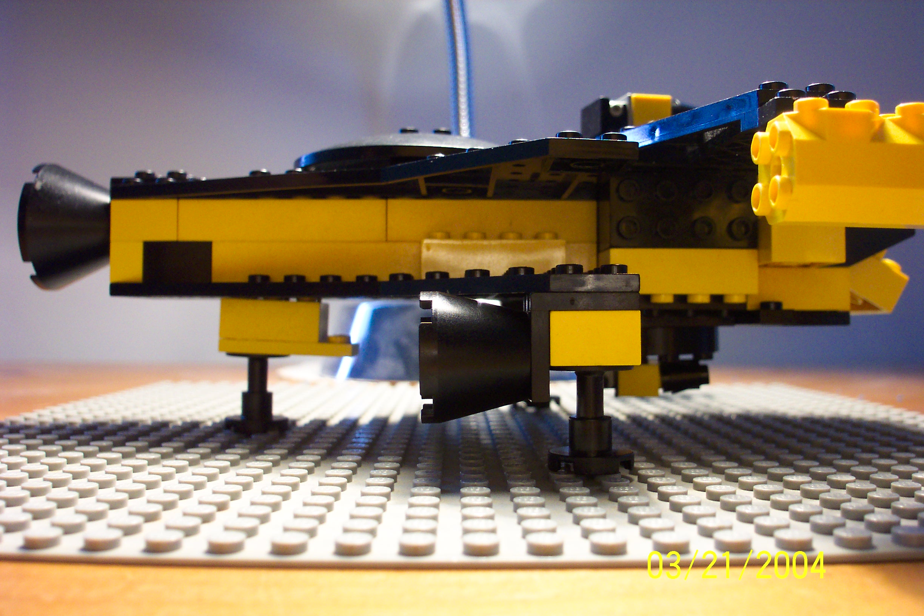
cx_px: 462
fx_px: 898
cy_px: 308
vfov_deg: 37.9
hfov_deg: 54.4
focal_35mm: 35
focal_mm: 7.5
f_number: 2.8
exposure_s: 1/30
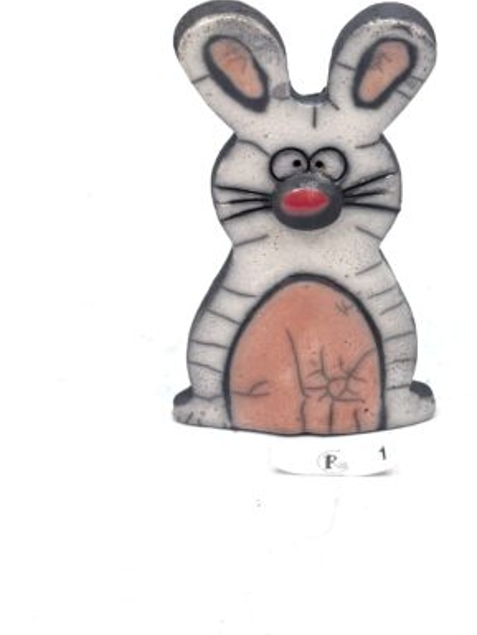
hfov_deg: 20.4
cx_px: 305
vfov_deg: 27.0
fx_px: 1322
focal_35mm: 72
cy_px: 308
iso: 50
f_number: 1.6
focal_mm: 5.96
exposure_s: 1/539
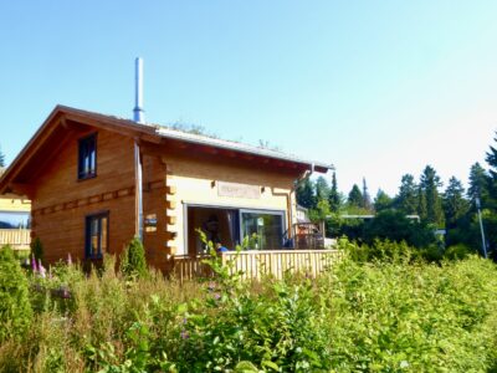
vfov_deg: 42.9
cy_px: 186
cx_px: 248
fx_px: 474
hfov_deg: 55.4
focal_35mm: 33
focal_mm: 5.8
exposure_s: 1/50
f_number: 8
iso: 100
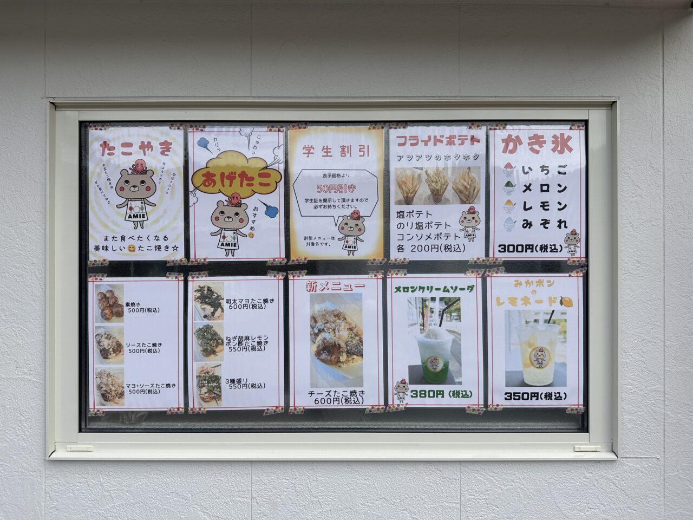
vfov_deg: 56.8
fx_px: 480
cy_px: 260
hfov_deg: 71.6
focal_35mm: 24
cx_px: 346
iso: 80
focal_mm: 6.86
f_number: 1.78
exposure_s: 1/3356
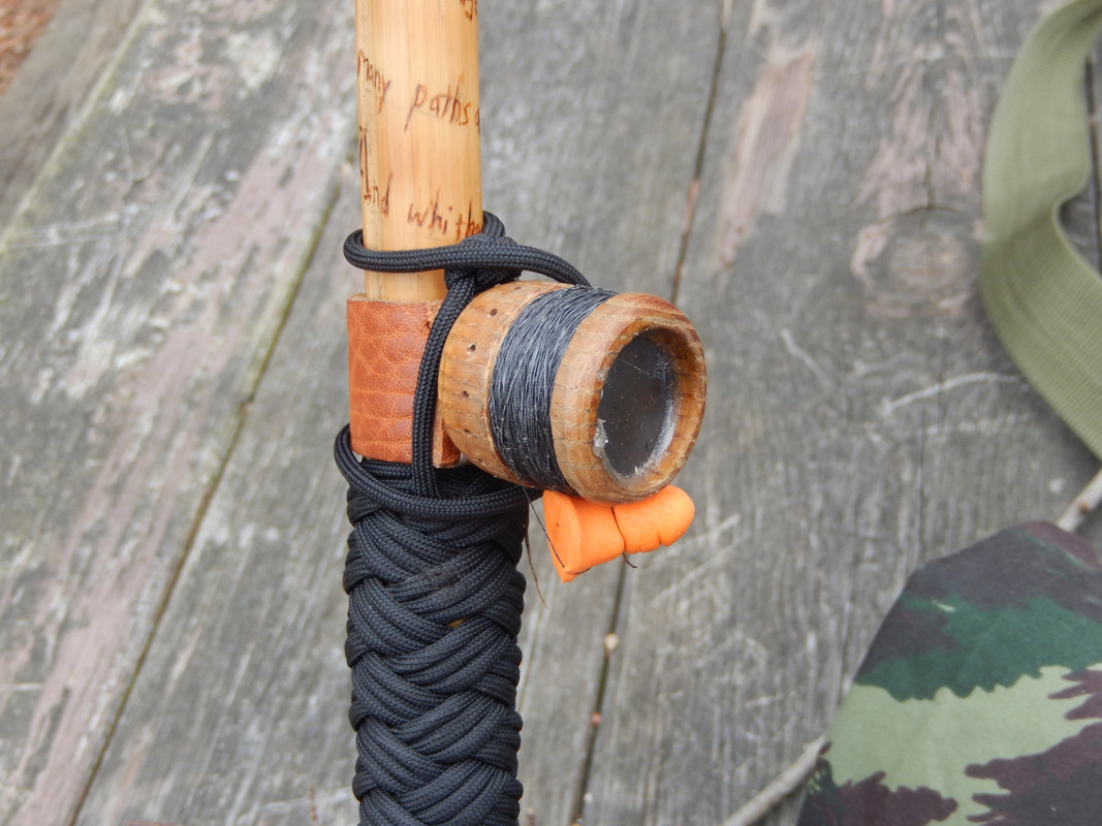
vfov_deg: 25.2
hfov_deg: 33.2
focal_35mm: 58
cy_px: 413
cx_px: 551
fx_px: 1846
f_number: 4.6
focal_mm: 10.4
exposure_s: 1/50
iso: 125
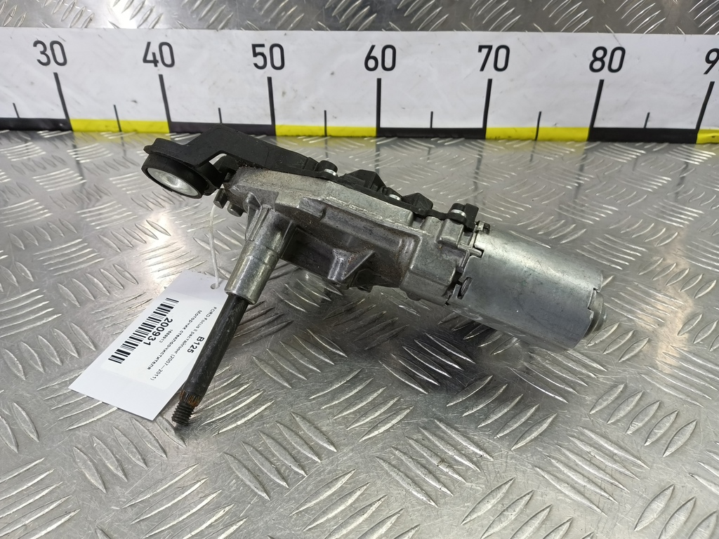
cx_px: 360
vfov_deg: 58.9
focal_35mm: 23
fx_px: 478
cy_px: 270
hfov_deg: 73.9
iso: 133
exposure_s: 1/50
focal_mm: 4.11
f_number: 1.6
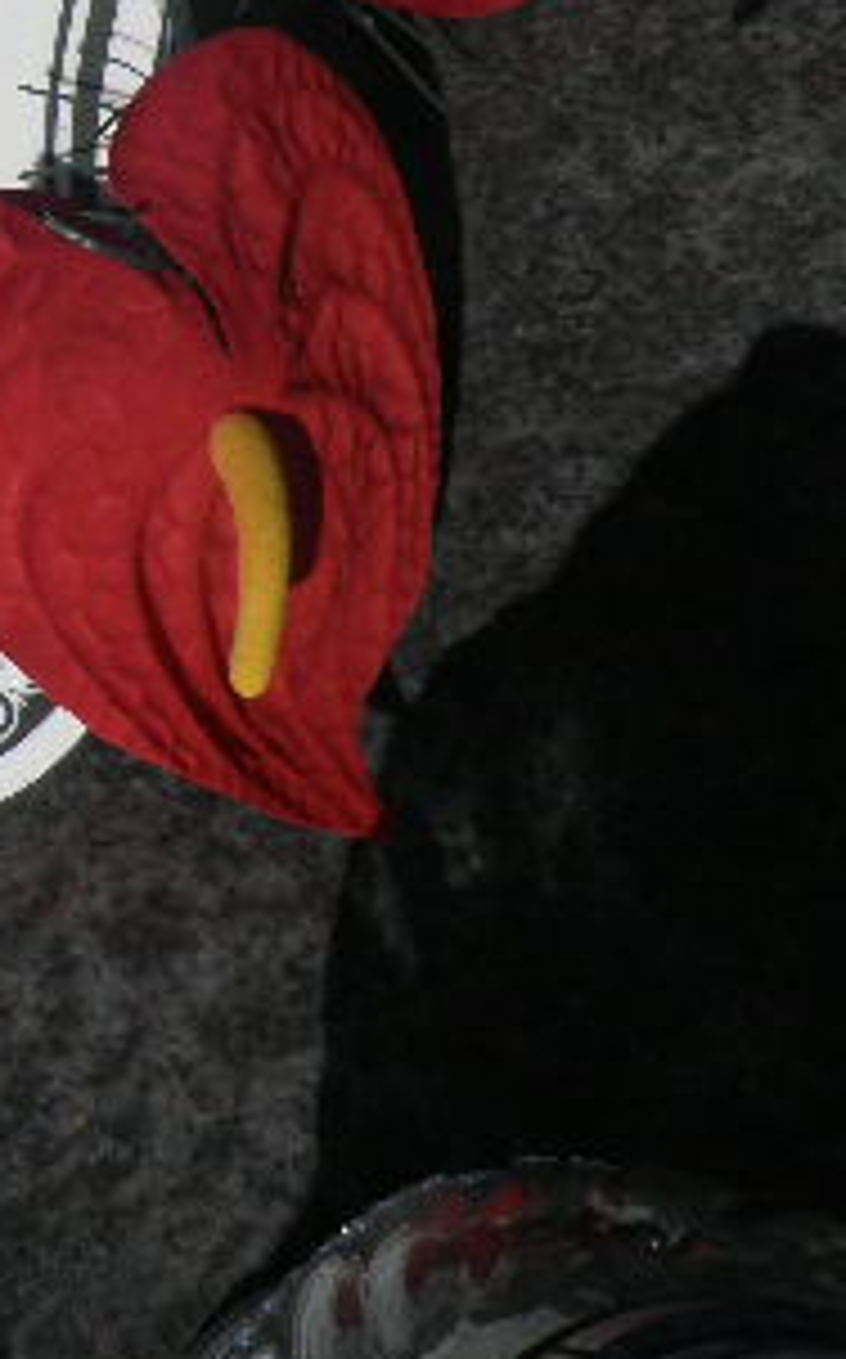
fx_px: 1998
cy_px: 306
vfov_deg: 36.5
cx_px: -414
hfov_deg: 20.5
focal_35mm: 54
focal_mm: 4.3
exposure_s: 1/500
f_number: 8.3
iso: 64
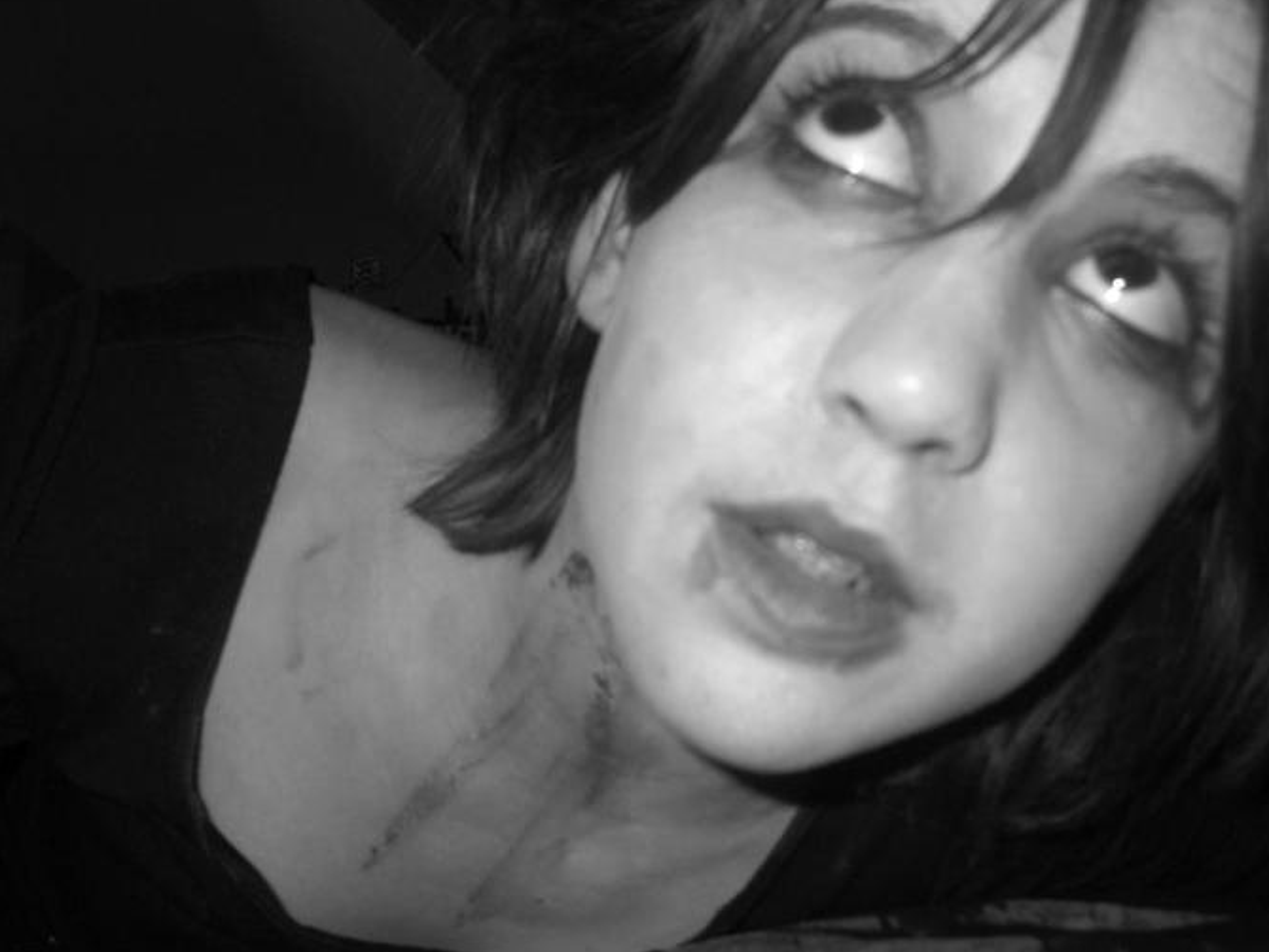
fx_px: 1394
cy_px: 443
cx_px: 704
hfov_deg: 48.9
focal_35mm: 38
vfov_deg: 37.7
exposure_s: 1/60
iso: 100
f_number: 2.8
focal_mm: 5.6
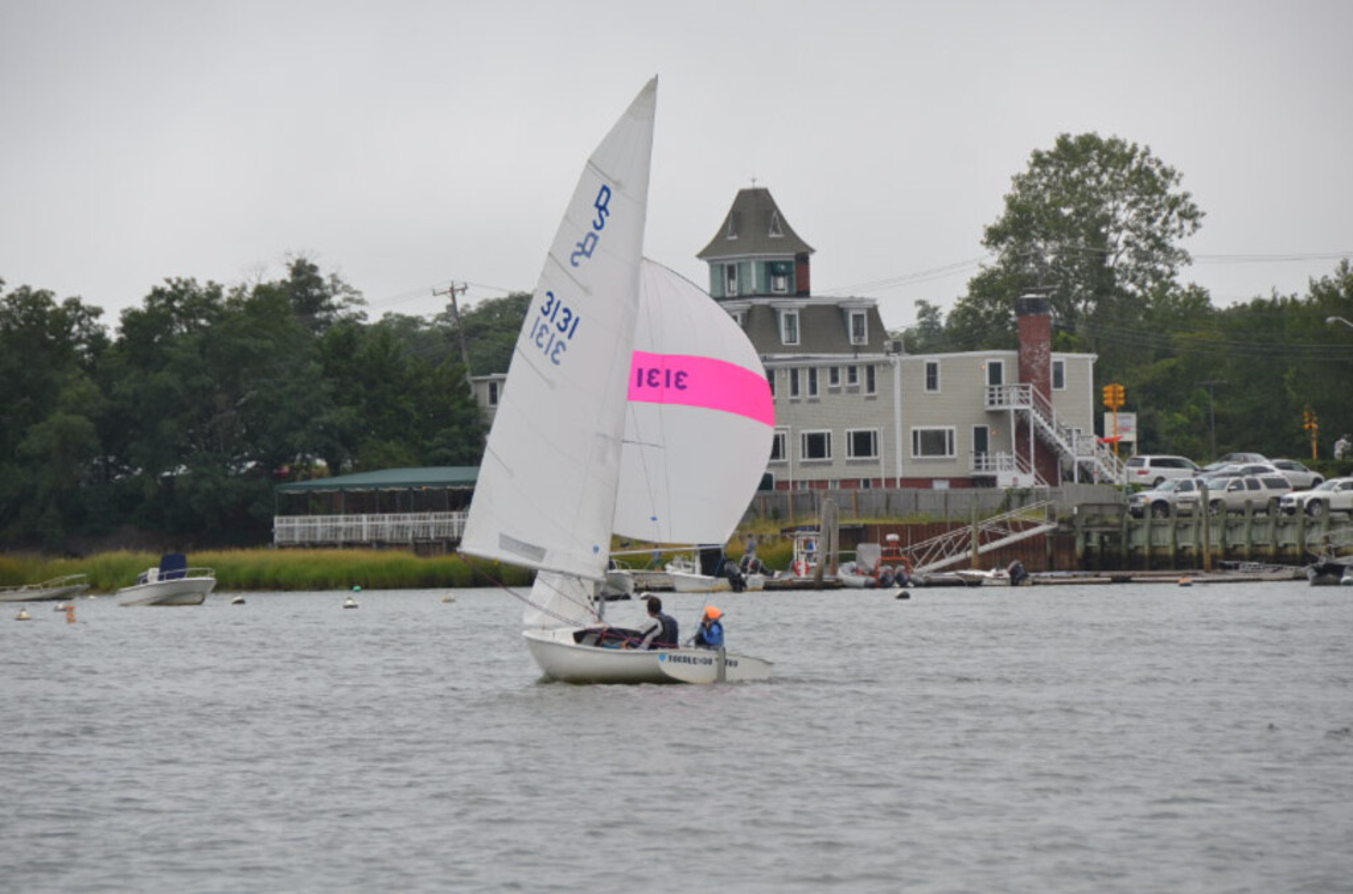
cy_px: 447
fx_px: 9559
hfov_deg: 8.1
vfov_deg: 5.4
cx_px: 676
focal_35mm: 255
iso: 200
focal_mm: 170
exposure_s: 1/640
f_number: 6.3
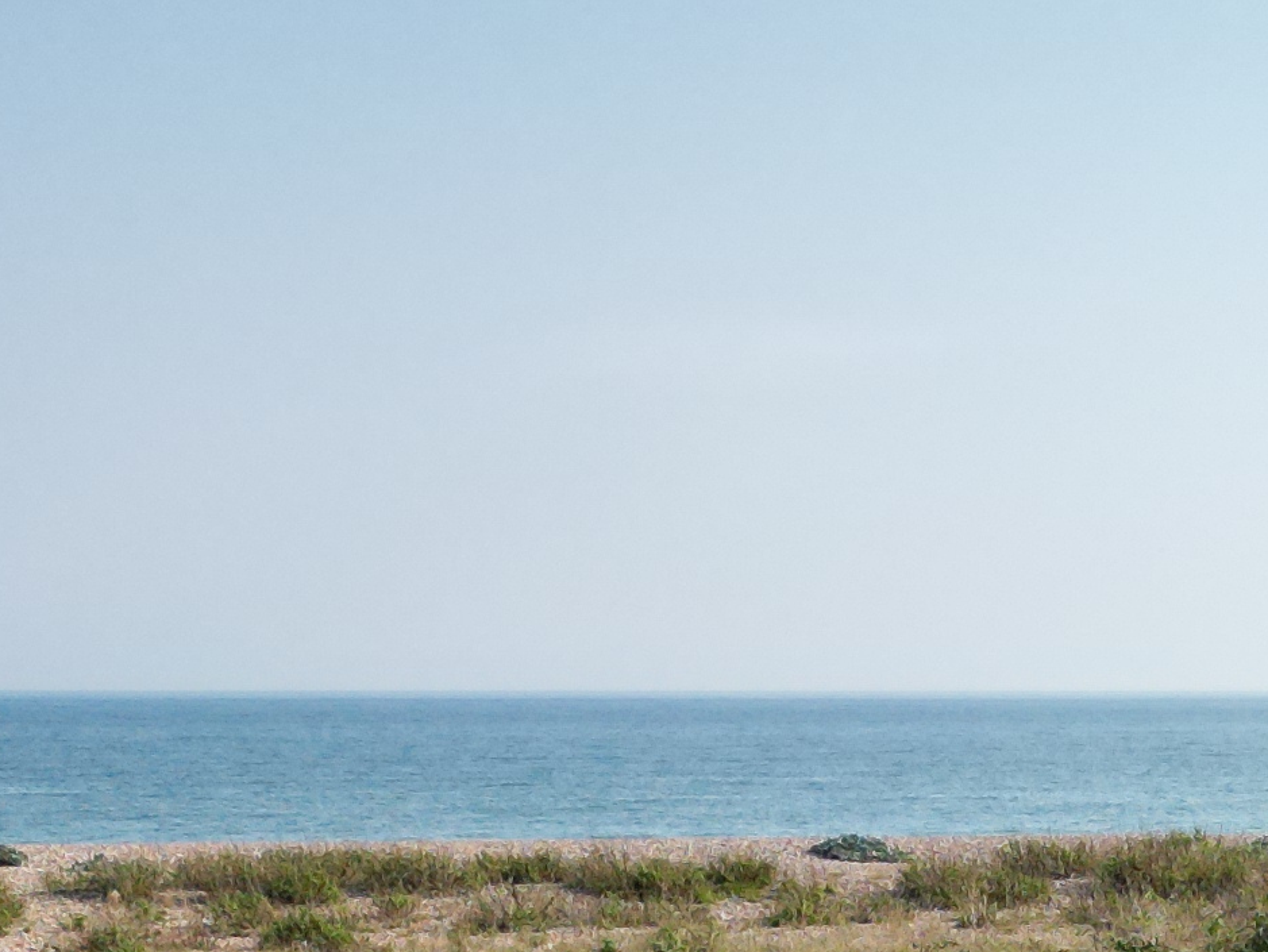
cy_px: 1673
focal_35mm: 103
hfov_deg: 18.1
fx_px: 3774
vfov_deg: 13.1
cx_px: 1518
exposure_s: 1/3200
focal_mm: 6.72
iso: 110
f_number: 1.7
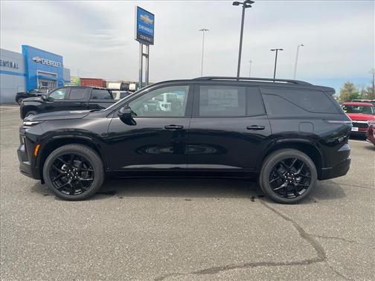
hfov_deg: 67.3
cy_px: 140
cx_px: 188
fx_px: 282
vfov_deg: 53.1
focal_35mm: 26
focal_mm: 4.2
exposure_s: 1/1159
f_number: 1.6
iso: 32
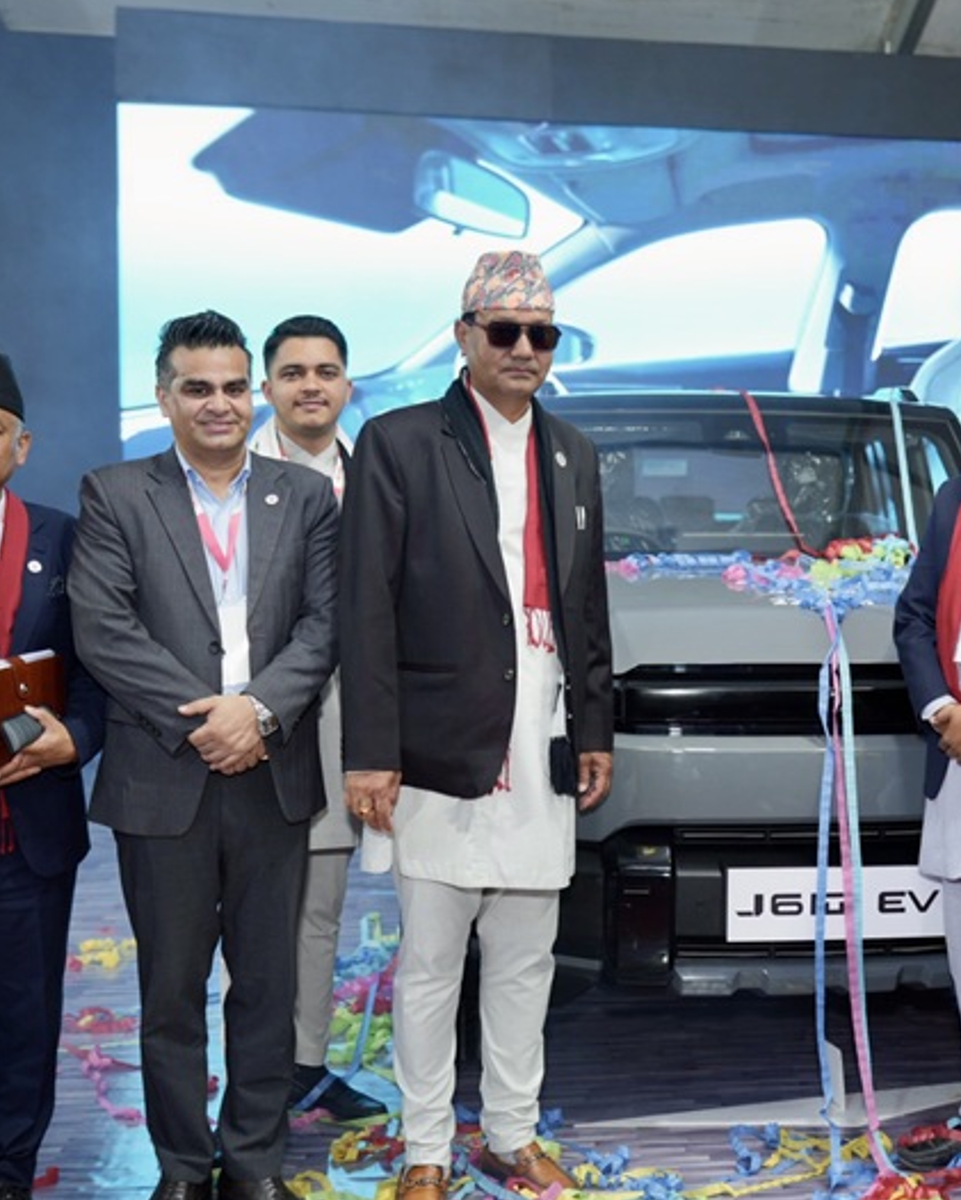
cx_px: 794
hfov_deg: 29.4
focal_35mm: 50
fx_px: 1777
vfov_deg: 37.3
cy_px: 595
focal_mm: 35
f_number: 2.2
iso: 200
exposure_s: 1/160
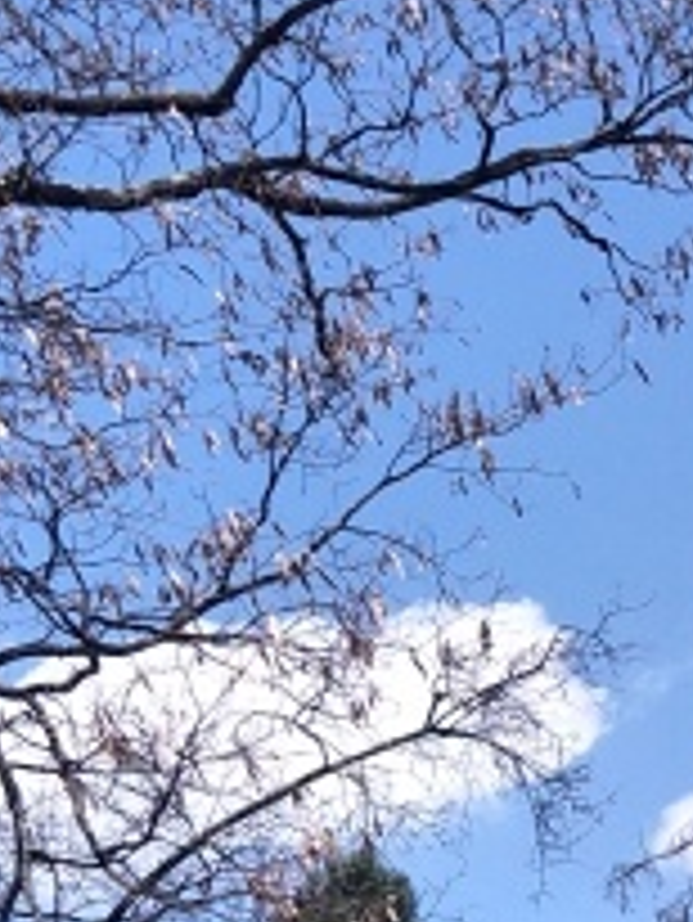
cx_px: 904
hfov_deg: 12.0
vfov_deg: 16.3
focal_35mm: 120
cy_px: 729
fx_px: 3200
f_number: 1.7
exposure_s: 1/1046
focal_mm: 4.1
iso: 33
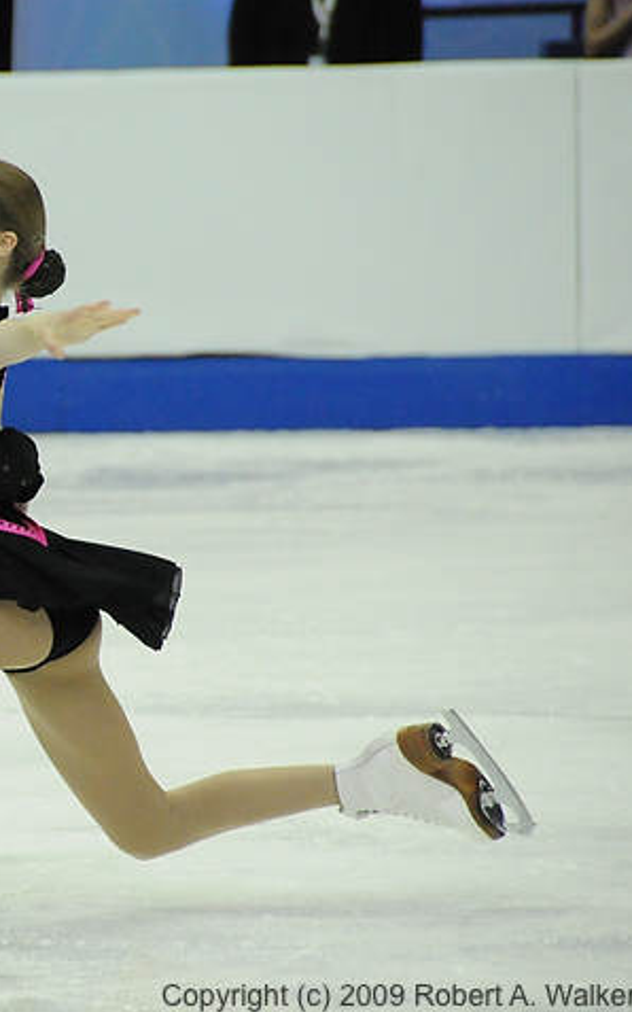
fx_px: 14142
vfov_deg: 4.1
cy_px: 474
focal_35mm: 513
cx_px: -170
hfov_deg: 2.6
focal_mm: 200
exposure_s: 1/800
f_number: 5.6
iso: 3200
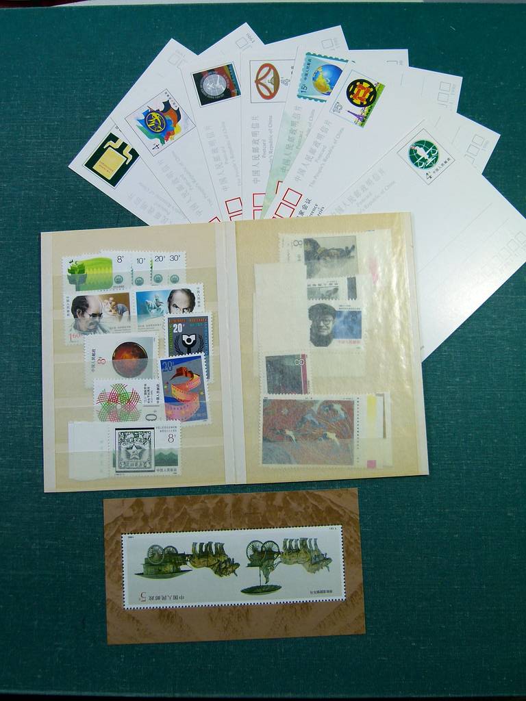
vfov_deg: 61.7
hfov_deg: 48.2
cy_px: 350
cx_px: 263
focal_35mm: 29
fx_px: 588
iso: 100
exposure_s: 1/125
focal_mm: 5.2
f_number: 4
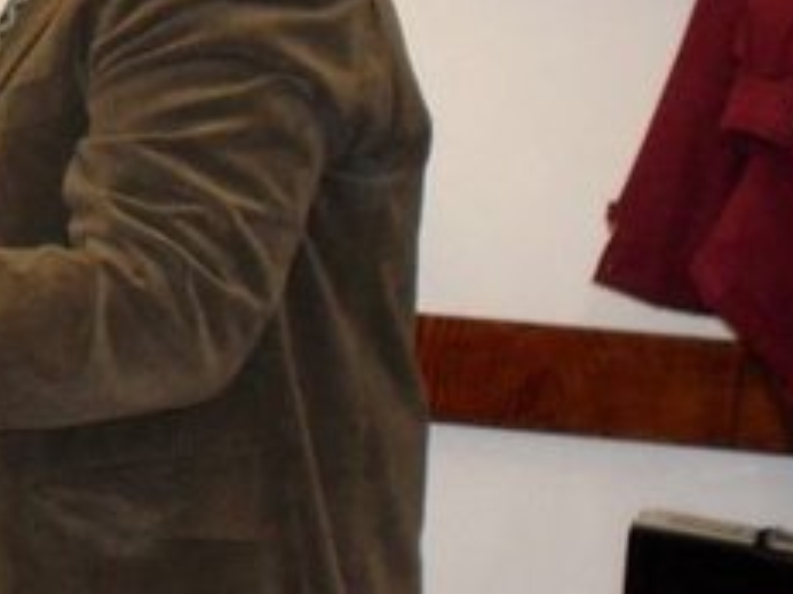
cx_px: -141
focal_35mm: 107
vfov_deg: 13.8
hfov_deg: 17.6
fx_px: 2450
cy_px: 168
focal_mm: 6.3
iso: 200
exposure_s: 1/45
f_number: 2.8
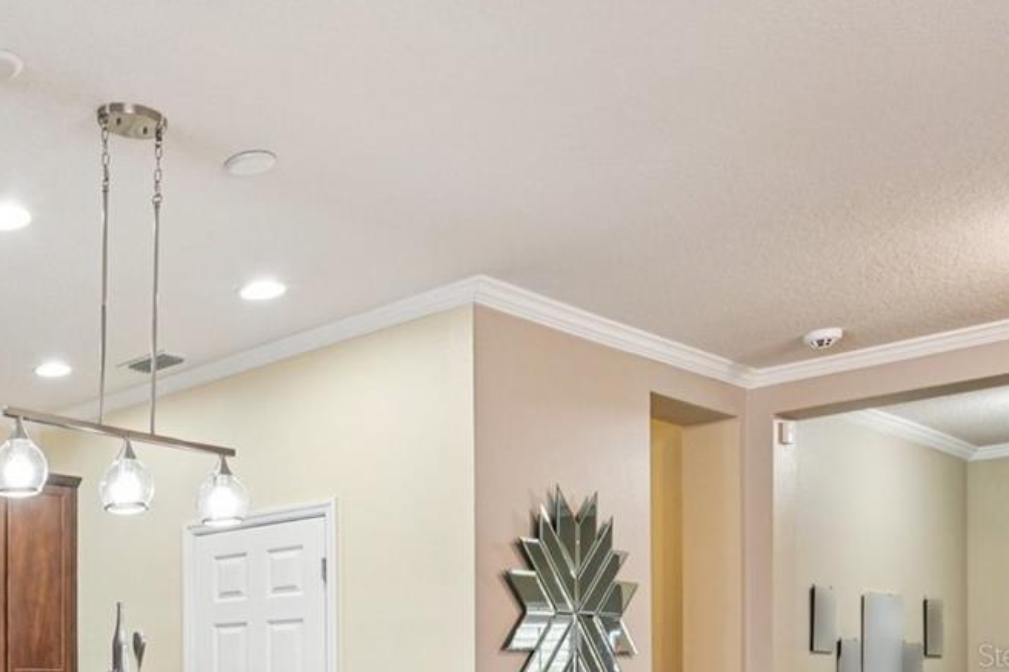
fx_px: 1093
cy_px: 655
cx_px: -115
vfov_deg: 31.8
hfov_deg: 39.8
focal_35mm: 39
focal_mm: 16
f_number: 8
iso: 400
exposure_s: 1/6
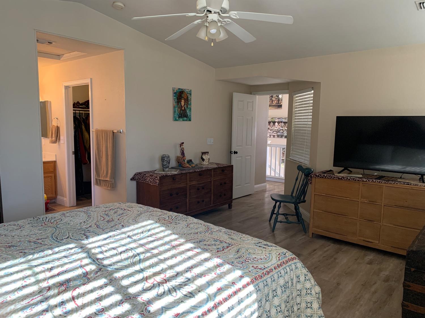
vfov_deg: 53.1
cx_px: 212
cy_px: 159
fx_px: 319
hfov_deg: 67.3
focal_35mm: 26
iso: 125
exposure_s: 1/60
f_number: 1.8
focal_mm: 4.25
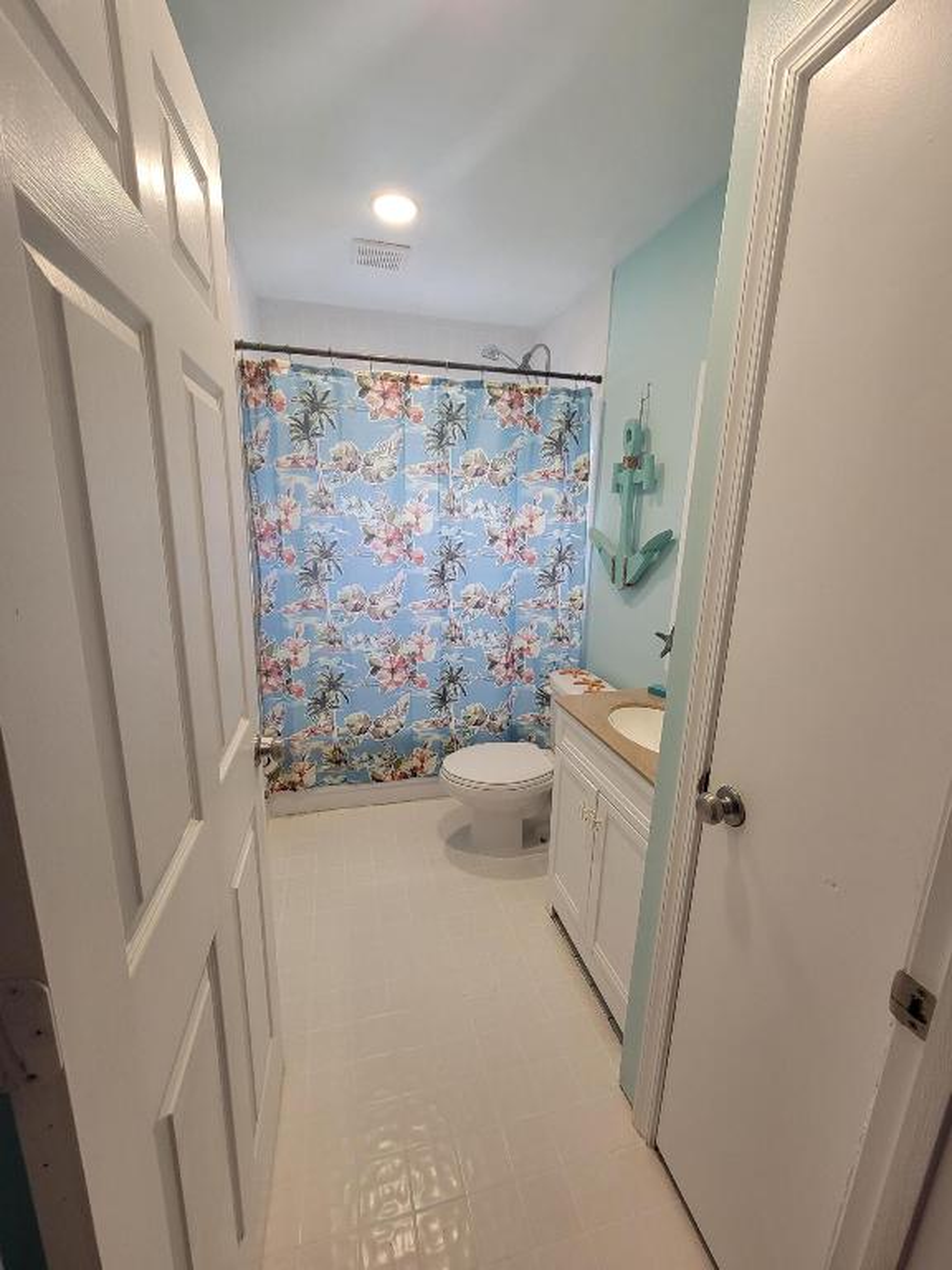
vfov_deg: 106.2
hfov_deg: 89.9
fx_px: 477
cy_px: 635
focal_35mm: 13
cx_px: 476
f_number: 2.2
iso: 125
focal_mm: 2.2
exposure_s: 1/60
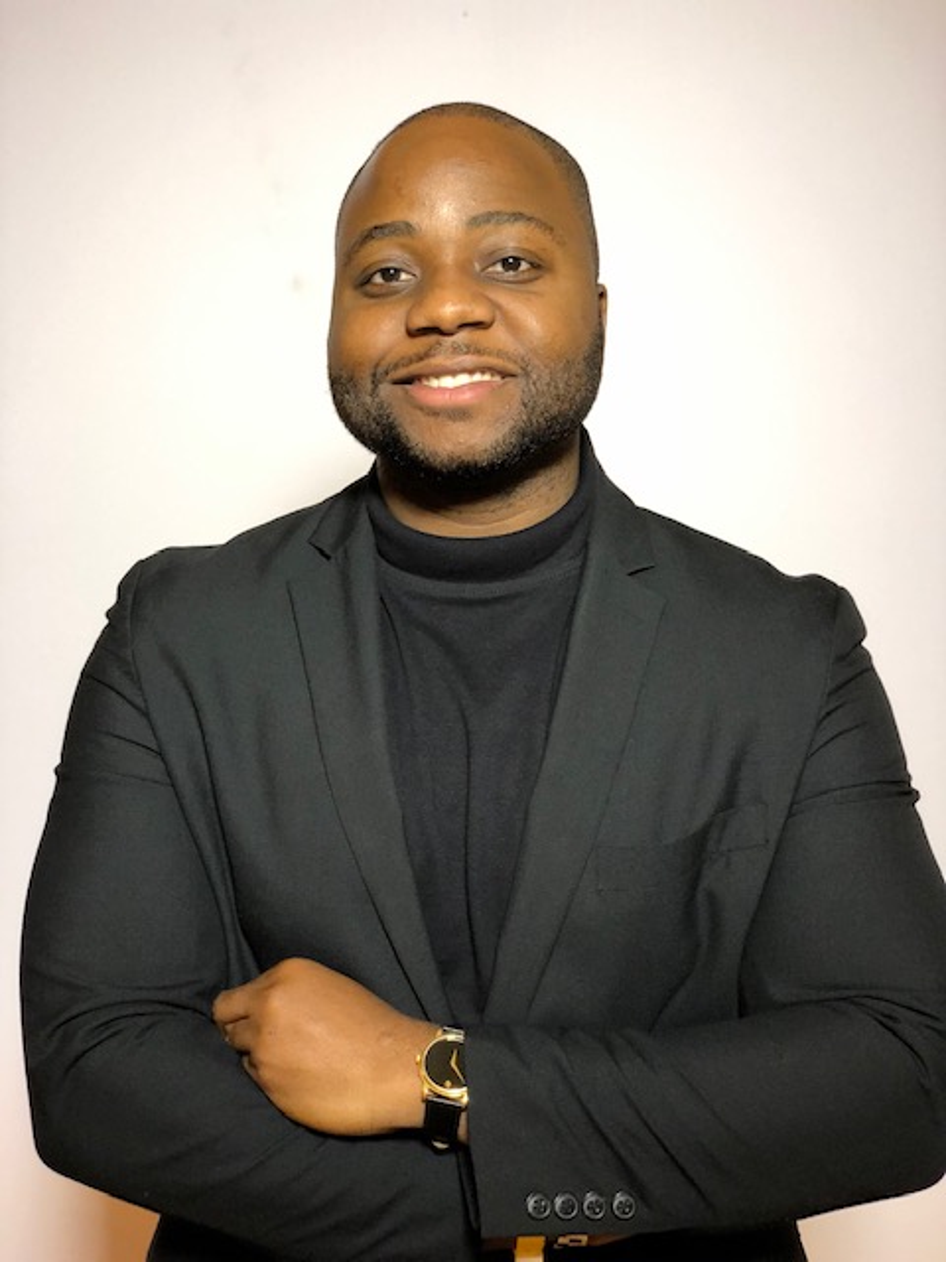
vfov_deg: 36.8
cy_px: 631
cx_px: 473
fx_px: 1895
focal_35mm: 52
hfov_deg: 28.0
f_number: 2.4
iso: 160
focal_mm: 6
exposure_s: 1/30
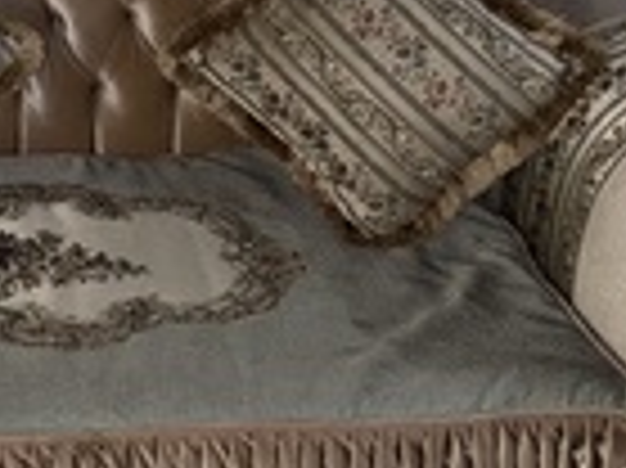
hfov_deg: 22.5
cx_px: -151
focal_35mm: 79
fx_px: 1427
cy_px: -20
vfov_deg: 18.1
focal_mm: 6.76
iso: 80
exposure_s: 1/14
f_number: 1.78
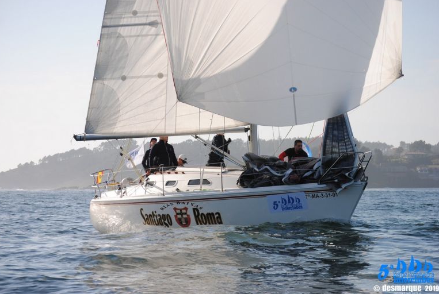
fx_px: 1576
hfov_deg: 15.9
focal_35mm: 129
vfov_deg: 10.7
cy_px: 143
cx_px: 212
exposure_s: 1/640
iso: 100
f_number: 5.6
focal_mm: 82
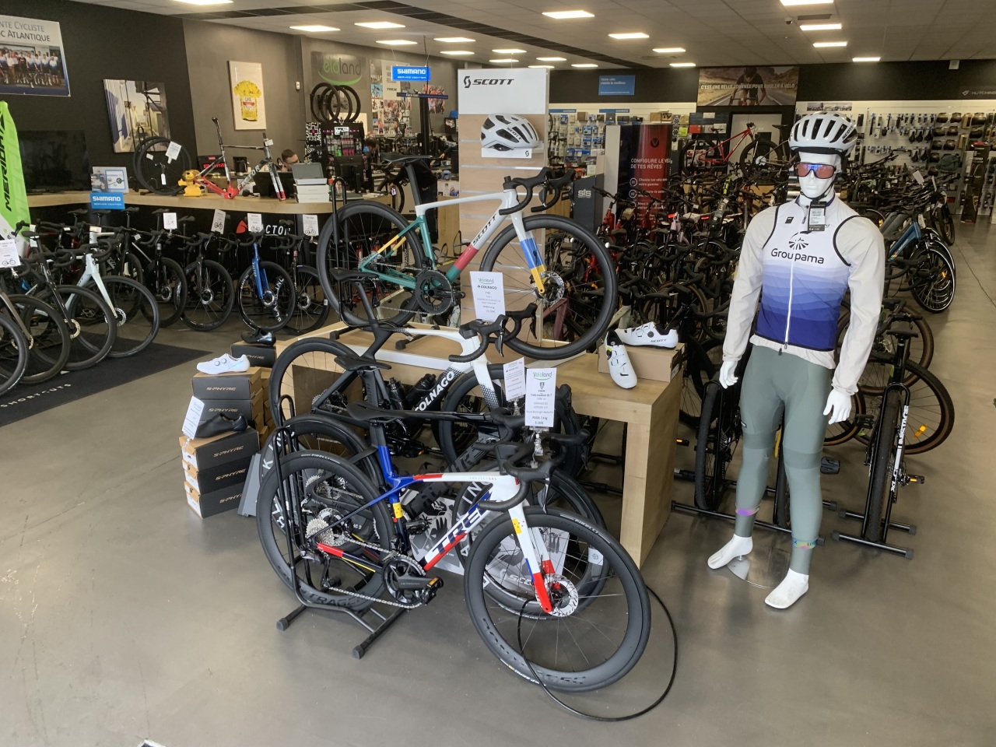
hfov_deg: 67.3
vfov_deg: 53.1
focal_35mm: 26
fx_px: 748
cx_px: 498
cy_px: 374
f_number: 1.8
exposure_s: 1/50
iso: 100
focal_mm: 4.25
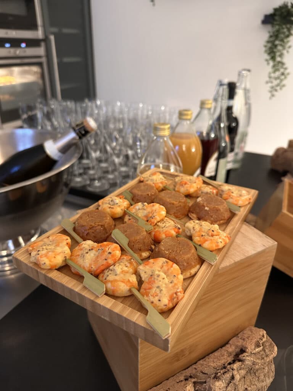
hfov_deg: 56.8
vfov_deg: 71.6
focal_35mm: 24
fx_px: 271
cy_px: 196
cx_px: 146
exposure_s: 1/33
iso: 640
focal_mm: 6.86
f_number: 1.78
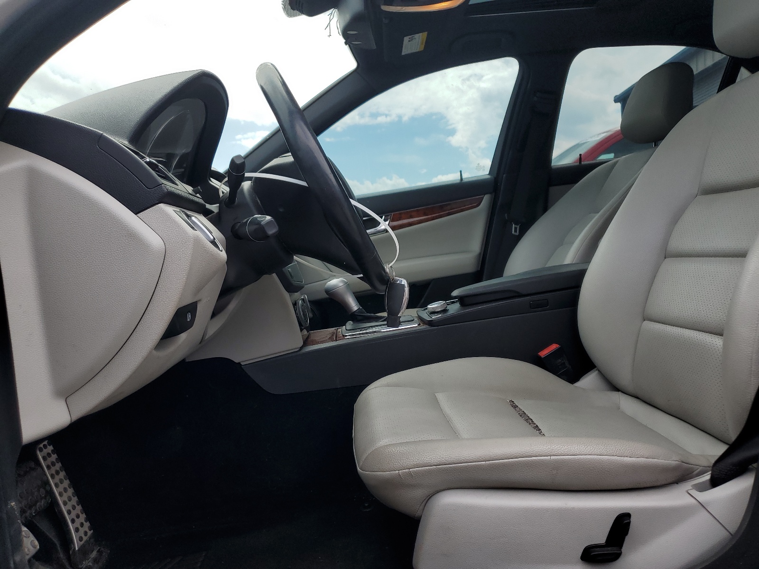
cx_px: 380
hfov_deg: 67.3
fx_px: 570
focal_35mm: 26
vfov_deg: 53.1
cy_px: 284
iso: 50
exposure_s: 1/1250
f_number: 1.5
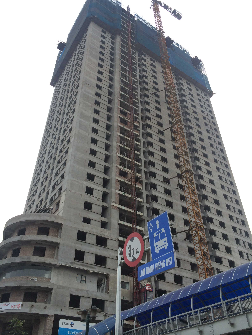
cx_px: 126
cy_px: 168
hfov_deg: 46.8
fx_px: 291
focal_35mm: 30
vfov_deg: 60.0
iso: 32
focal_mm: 4.12
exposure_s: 1/954
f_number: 2.2
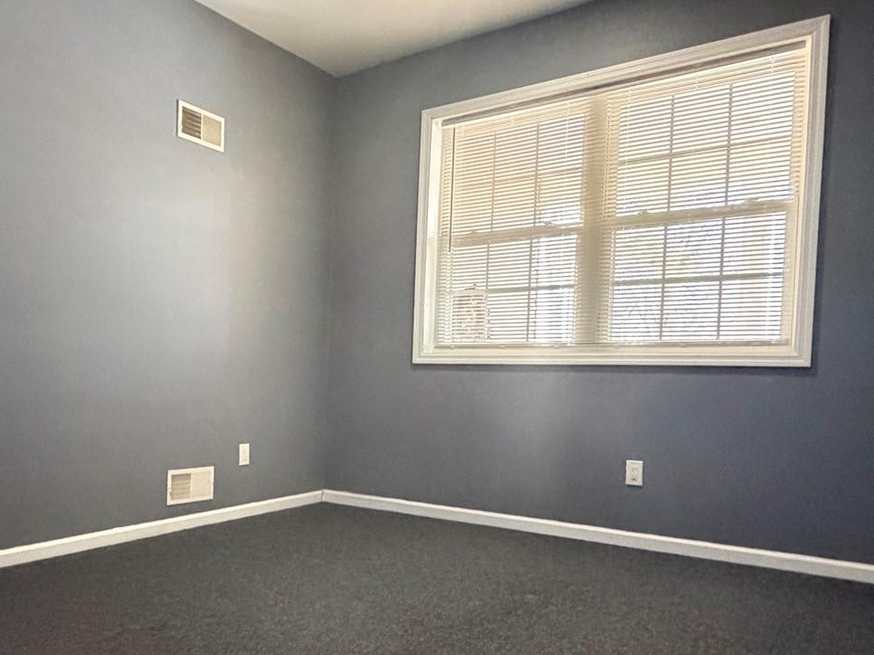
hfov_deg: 58.8
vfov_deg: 46.4
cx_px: 304
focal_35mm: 30
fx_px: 757
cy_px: 407
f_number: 2.2
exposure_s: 1/60
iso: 800
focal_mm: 2.22
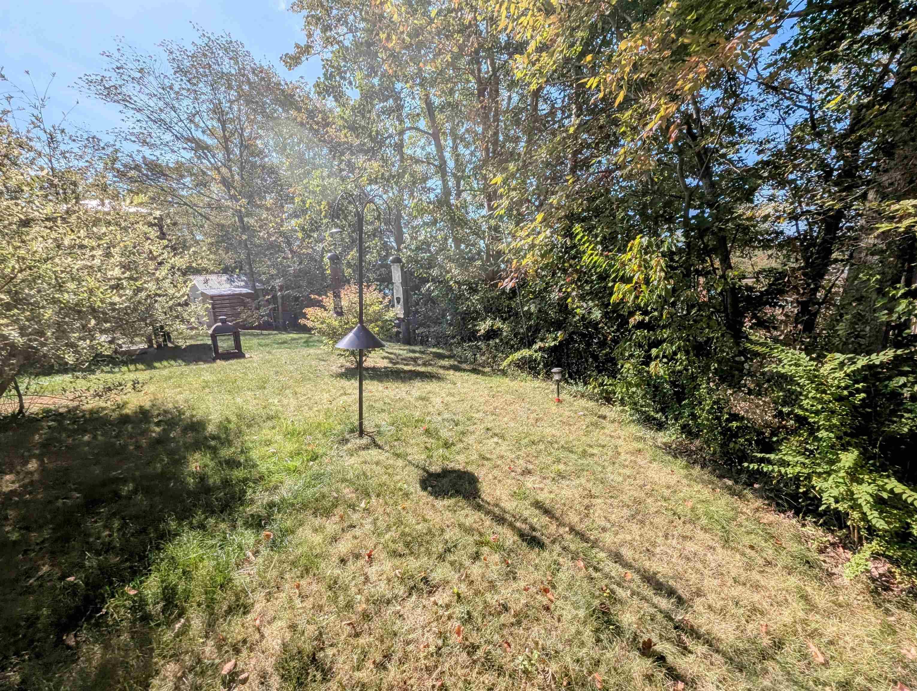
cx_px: 458
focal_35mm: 13
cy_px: 346
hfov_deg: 106.1
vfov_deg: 90.1
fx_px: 345
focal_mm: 1.95
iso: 45
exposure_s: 1/2398
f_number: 2.2
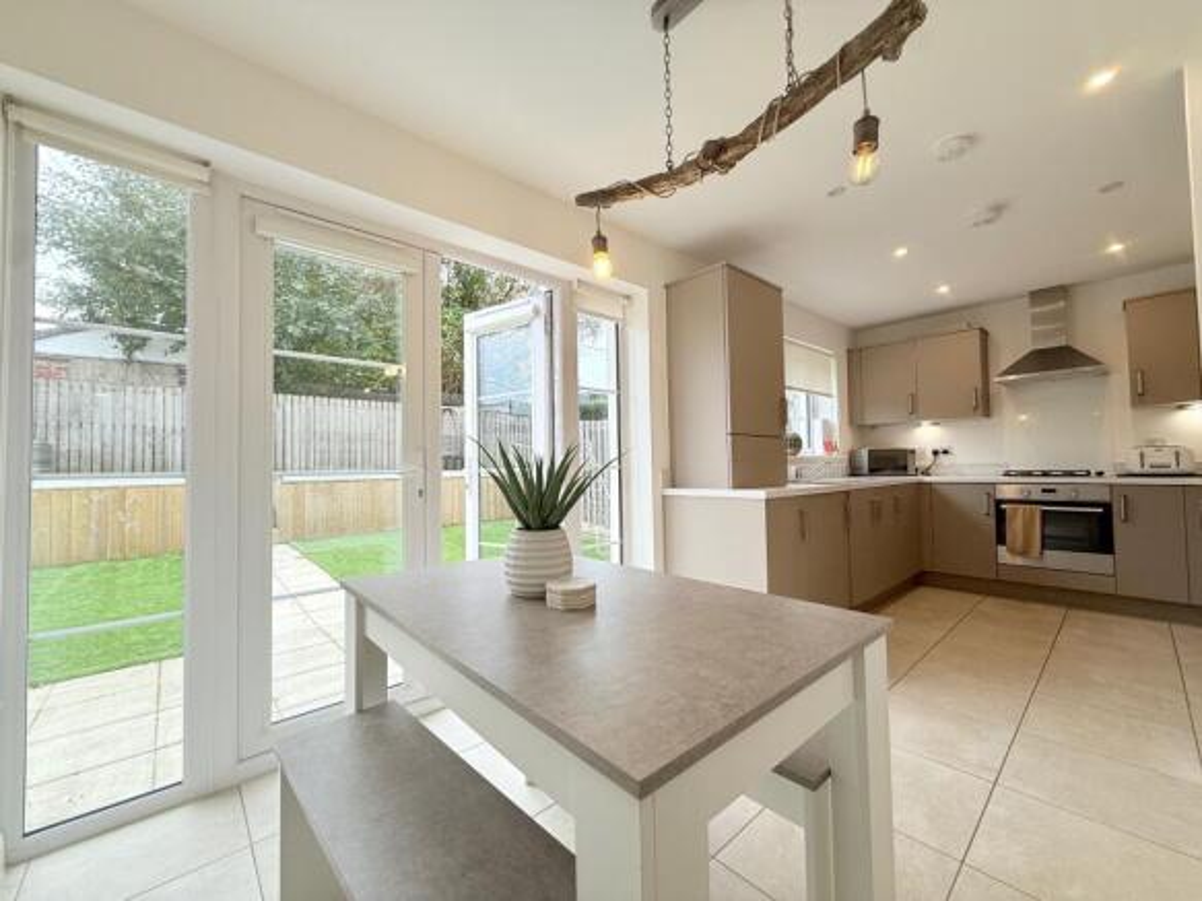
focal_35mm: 14
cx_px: 601
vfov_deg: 85.7
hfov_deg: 102.1
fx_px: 486
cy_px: 450
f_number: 2.2
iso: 40
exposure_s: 1/100
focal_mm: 2.22
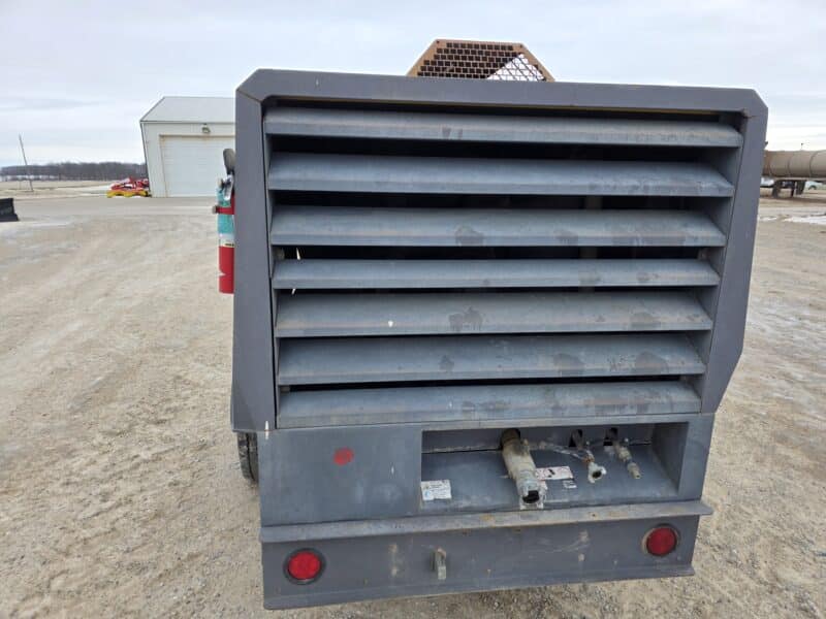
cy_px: 310
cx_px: 413
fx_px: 549
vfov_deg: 58.9
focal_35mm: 23
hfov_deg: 73.9
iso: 25
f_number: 1.7
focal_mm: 6.3
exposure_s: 1/359
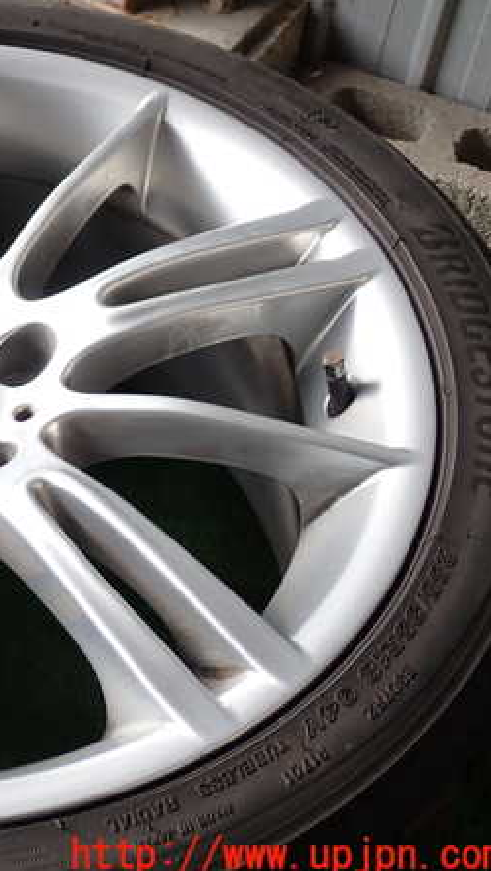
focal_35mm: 56
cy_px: 439
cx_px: -75
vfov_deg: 37.2
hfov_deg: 20.3
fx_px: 1295
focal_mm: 6.83
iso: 100
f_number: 2.7
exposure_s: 1/125
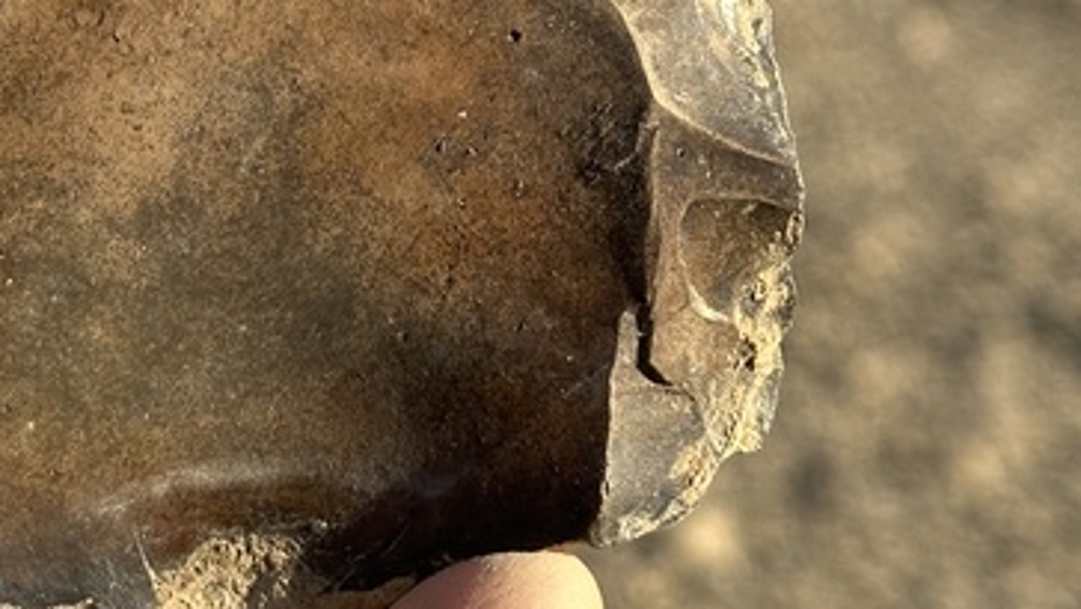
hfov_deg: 15.5
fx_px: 3957
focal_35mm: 138
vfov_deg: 8.7
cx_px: 244
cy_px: -36
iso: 64
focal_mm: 6.86
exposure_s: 1/2890
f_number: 1.78
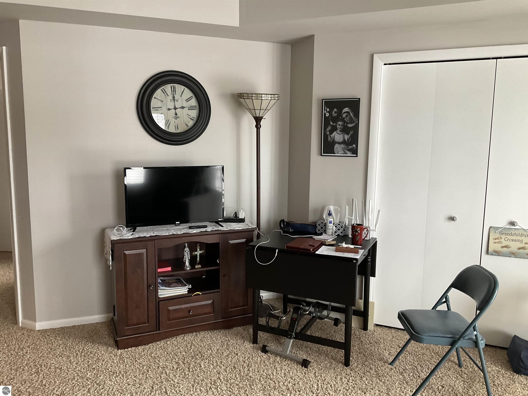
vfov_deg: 48.2
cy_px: 198
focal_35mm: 29
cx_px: 264
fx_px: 442
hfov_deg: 61.7
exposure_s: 1/60
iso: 100
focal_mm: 3
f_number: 1.8
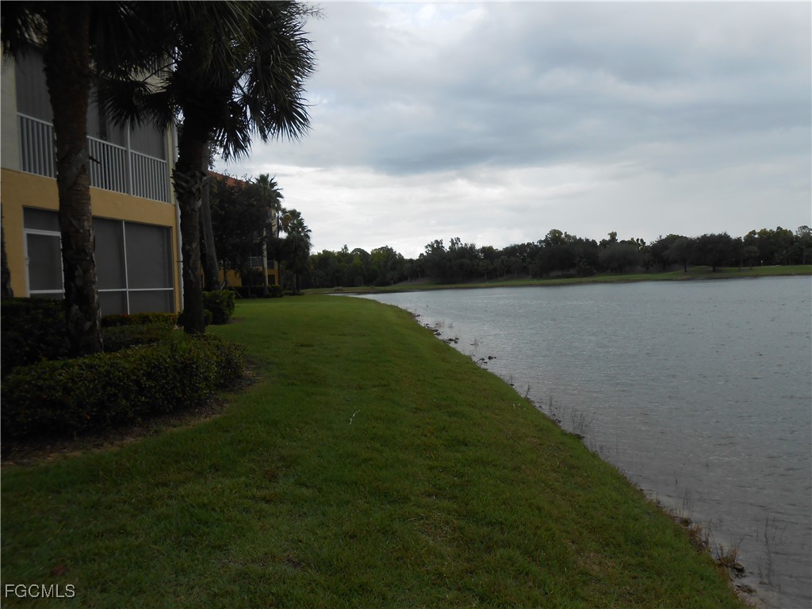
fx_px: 610
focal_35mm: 26
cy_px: 304
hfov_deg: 67.3
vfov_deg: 53.1
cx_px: 406
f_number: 3.5
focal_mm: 4.6
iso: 80
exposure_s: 1/640
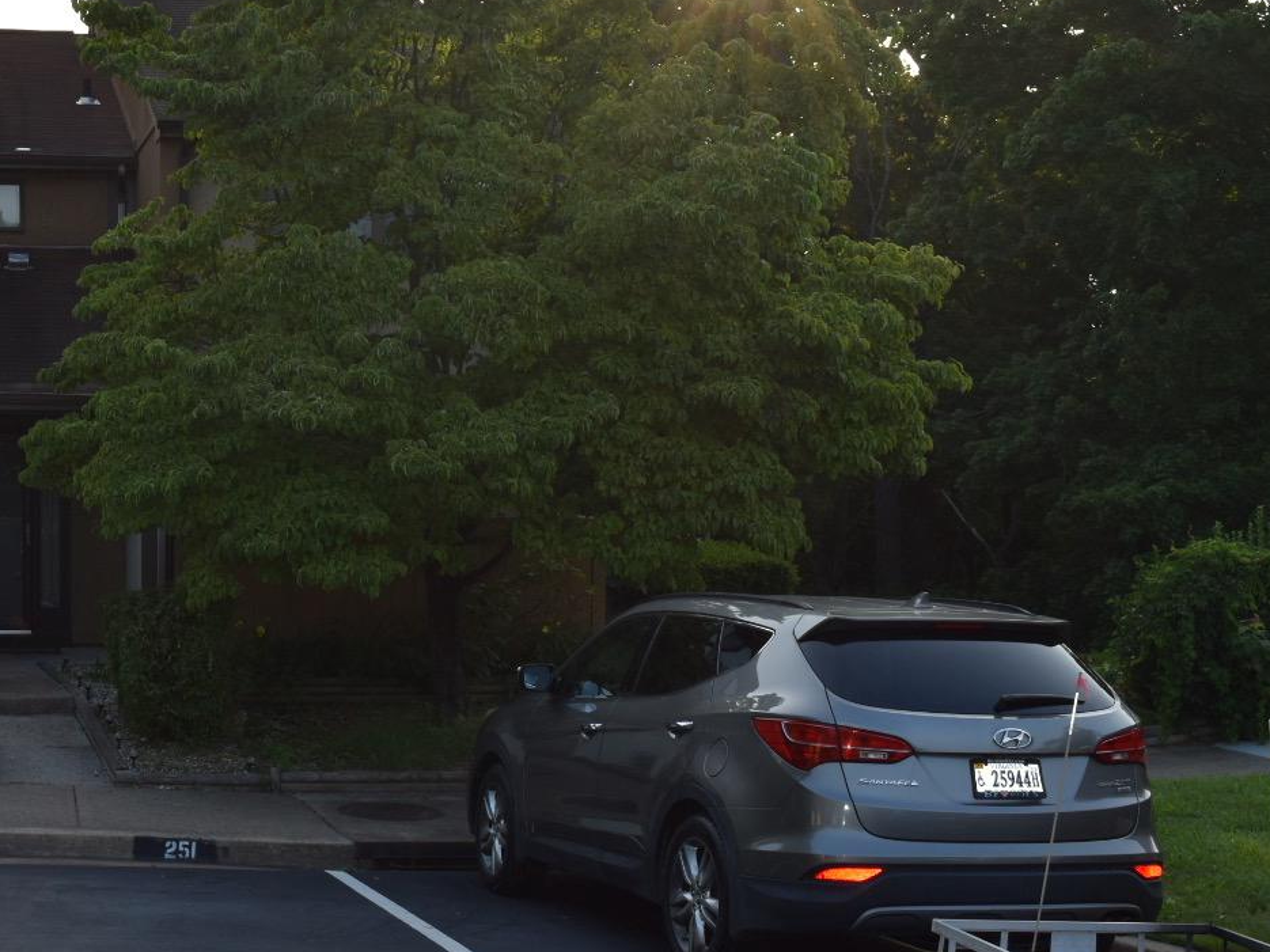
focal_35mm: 60
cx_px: 186
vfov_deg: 24.4
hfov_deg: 31.1
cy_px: 479
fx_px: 2201
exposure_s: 1/200
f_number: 7.1
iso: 100
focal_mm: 24
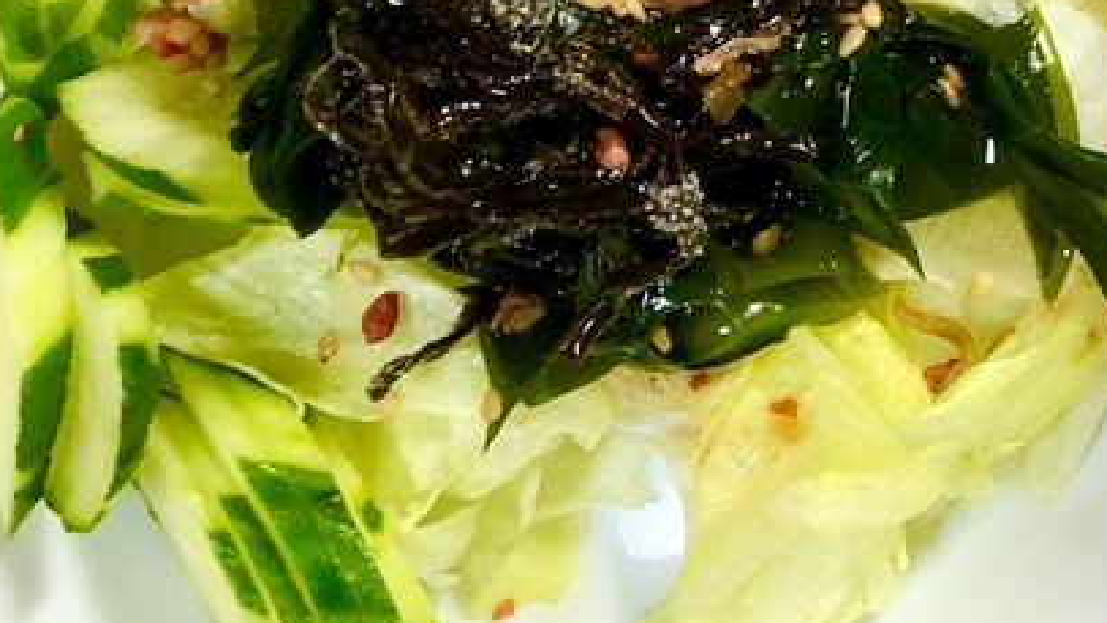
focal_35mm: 90
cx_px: 1559
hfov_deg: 20.8
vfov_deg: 12.8
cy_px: -310
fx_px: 2642
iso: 25
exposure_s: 1/33
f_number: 1.8
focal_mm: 3.99
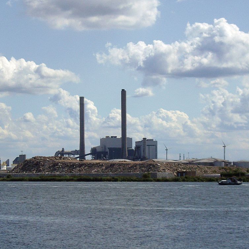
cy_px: 125
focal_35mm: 129
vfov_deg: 13.5
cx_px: 85
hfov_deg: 13.5
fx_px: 1050
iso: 100
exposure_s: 1/823
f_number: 7.8
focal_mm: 18
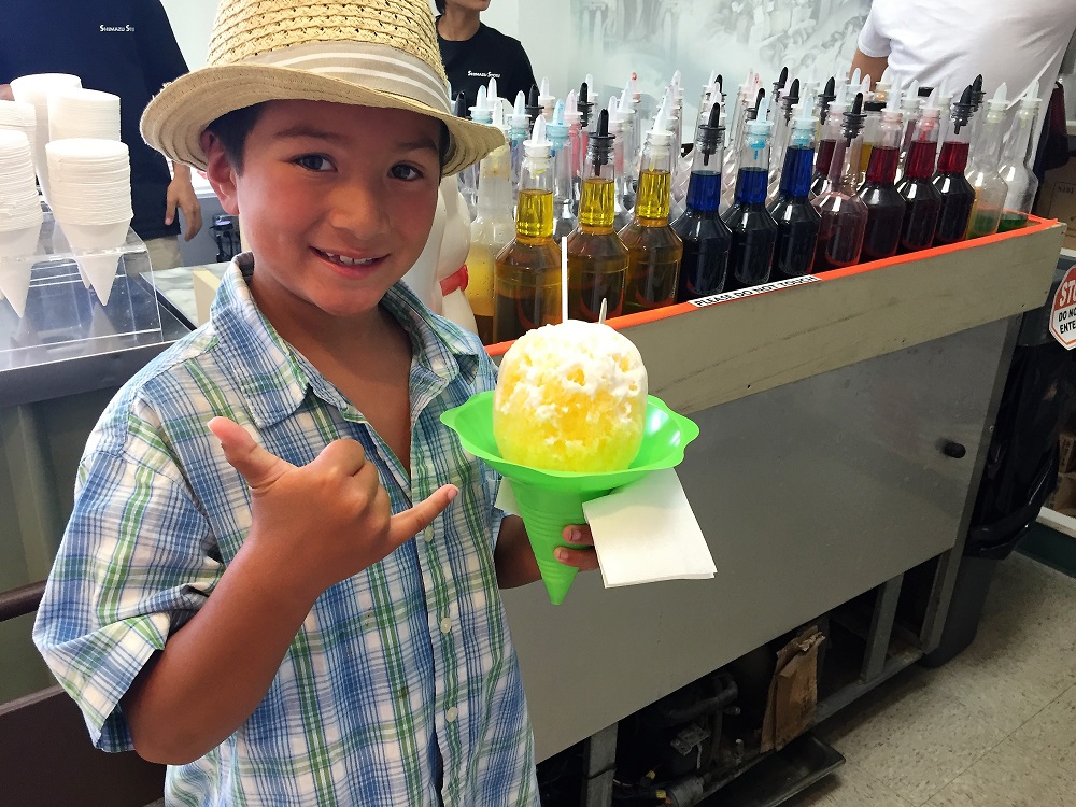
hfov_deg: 61.7
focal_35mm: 29
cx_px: 538
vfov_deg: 48.2
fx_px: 901
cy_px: 404
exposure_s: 1/30
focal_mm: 4.15
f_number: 2.2
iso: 50
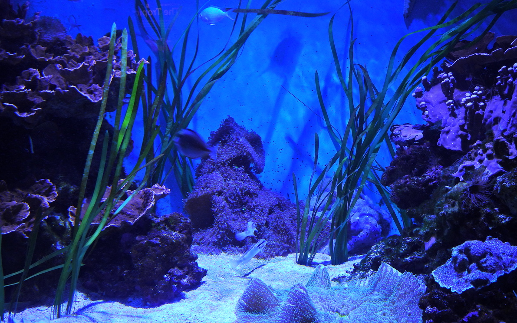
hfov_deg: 41.0
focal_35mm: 49
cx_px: 274
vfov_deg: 26.3
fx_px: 690
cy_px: 179
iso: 180
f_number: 3.2
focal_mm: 7.7
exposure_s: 1/30
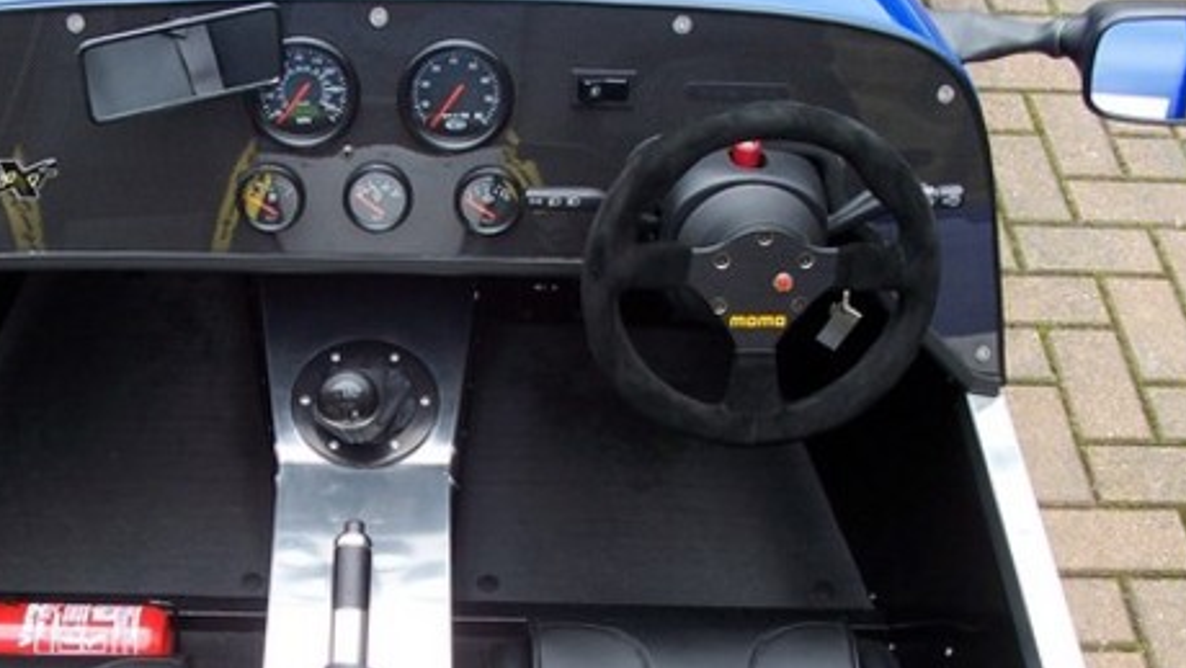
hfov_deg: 38.7
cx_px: 394
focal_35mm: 53
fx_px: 1667
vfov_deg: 22.3
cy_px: 549
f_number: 2.8
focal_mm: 6
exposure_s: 1/90
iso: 80
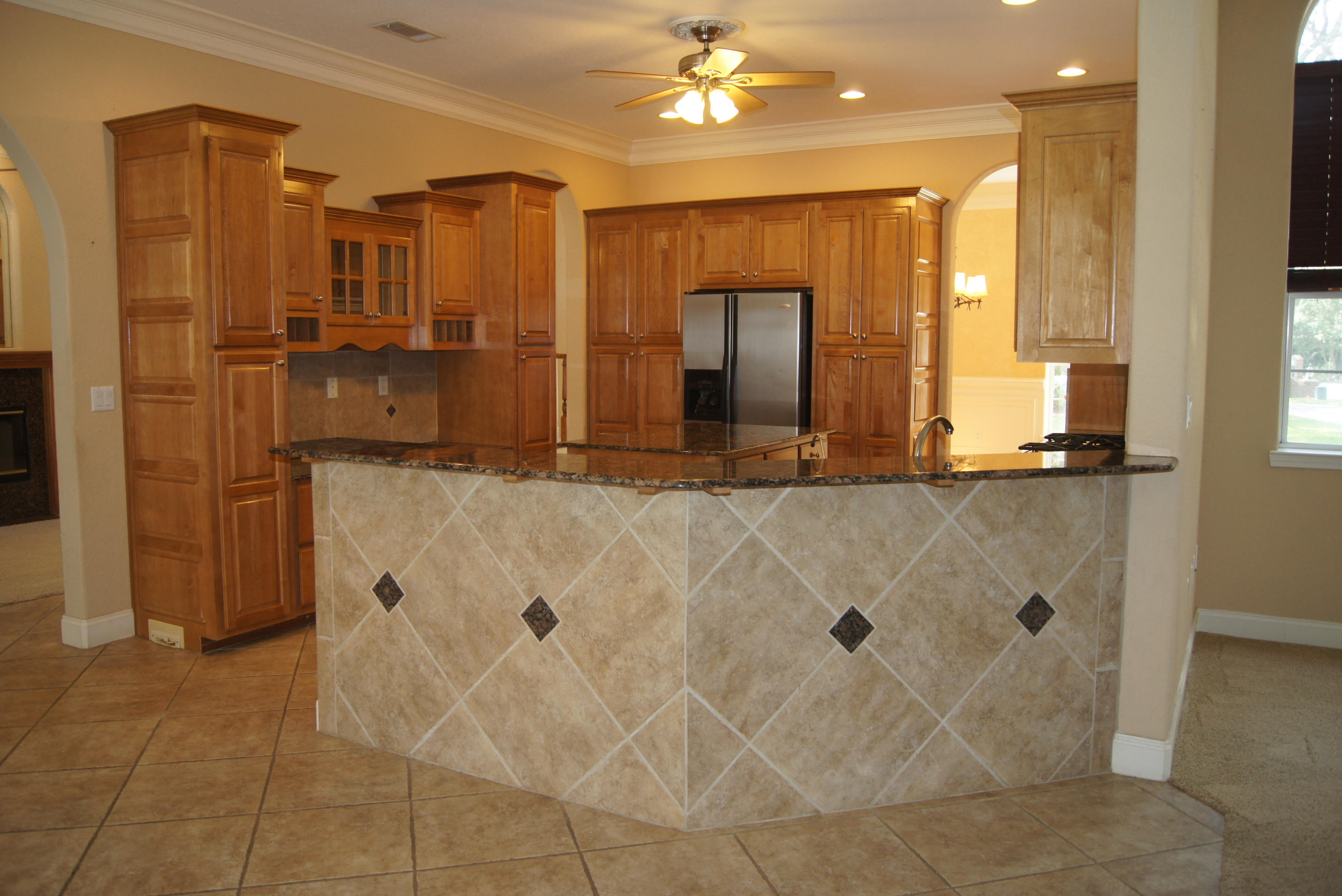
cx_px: 671
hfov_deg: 67.4
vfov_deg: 48.0
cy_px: 448
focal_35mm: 27
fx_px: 1007
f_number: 3.5
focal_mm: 18
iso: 320
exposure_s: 1/60
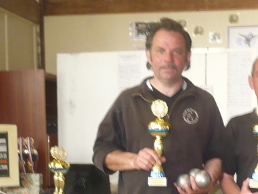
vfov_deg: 16.4
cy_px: 221
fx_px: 649
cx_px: 181
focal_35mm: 87
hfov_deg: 22.4
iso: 200
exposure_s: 1/30
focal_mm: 5.8
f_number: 2.8
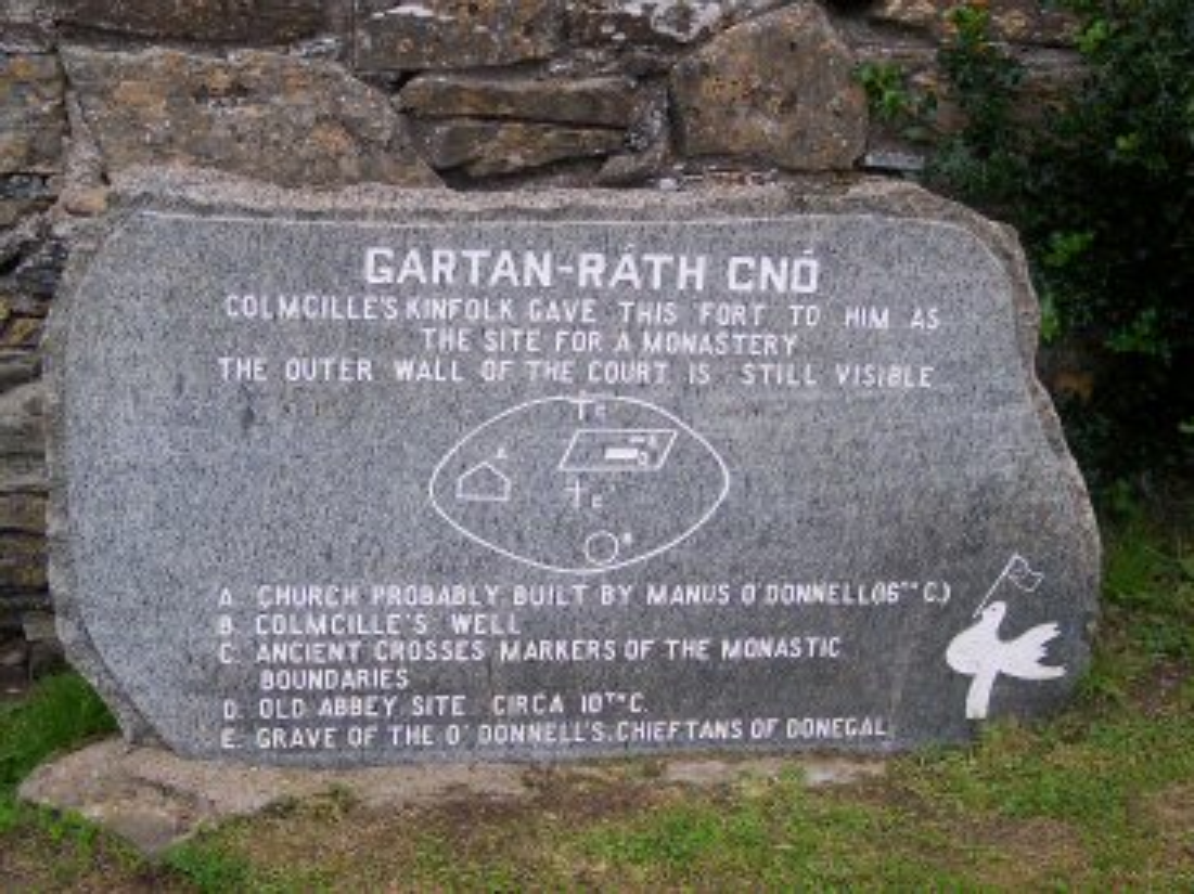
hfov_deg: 37.5
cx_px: 597
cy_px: 447
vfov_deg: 28.5
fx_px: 1759
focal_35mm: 51
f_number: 3.4
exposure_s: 1/500
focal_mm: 10.7
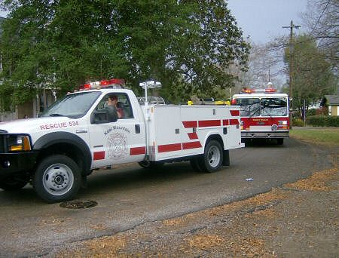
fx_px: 354
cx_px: 170
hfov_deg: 51.1
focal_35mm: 36
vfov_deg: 40.0
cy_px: 129
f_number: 2.8
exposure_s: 1/188
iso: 100
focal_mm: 6
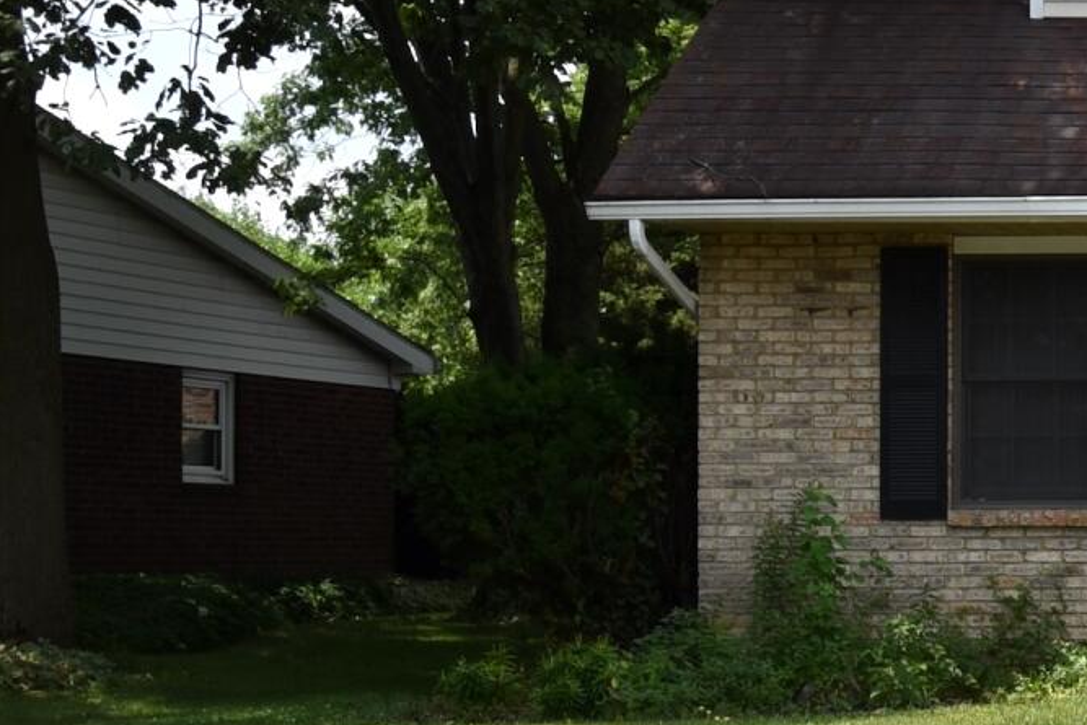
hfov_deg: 18.2
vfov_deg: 15.1
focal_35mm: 90
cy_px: 521
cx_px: 1920
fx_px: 2718
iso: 100
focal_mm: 20
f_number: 9
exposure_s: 1/200
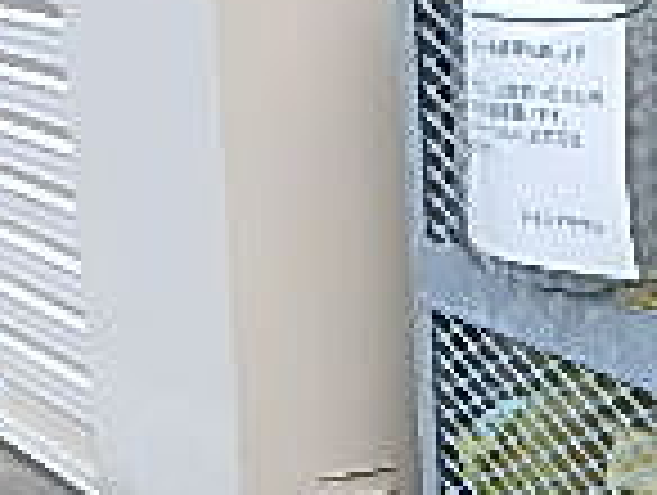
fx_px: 1749
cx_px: 1161
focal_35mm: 92
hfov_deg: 17.5
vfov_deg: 15.9
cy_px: 436
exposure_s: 1/125
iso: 125
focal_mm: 3.7
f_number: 3.5
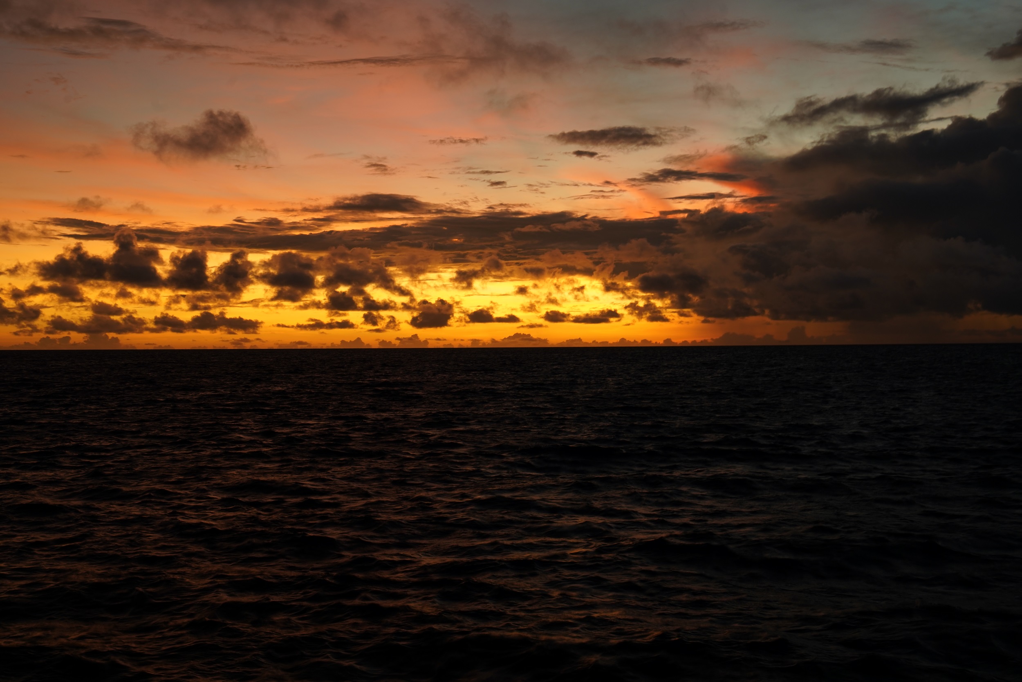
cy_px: 341
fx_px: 1363
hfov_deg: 41.1
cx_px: 511
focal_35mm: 48
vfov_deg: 28.1
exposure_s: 1/8
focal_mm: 48
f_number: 10
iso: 400
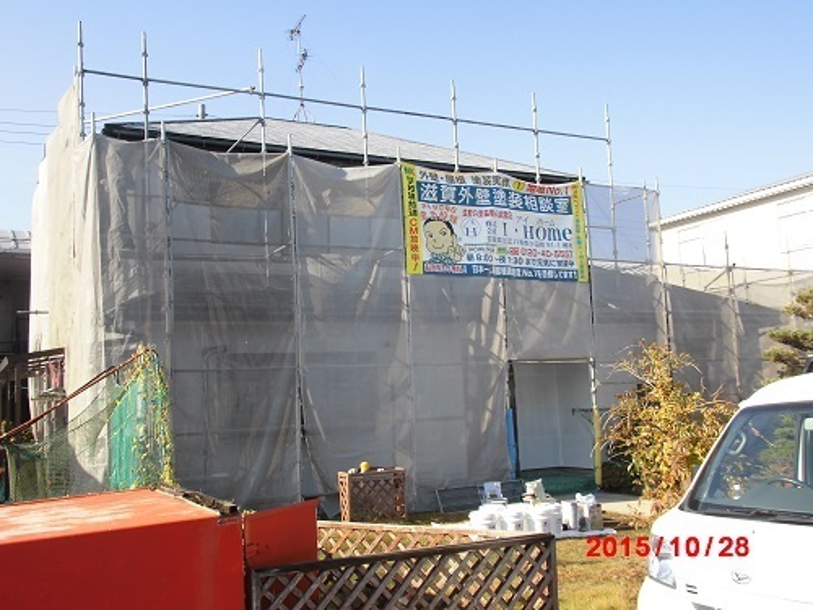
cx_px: 406
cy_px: 305
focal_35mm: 31
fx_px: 728
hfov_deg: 58.4
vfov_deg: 45.4
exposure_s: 1/400
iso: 64
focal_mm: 5.47
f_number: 3.3
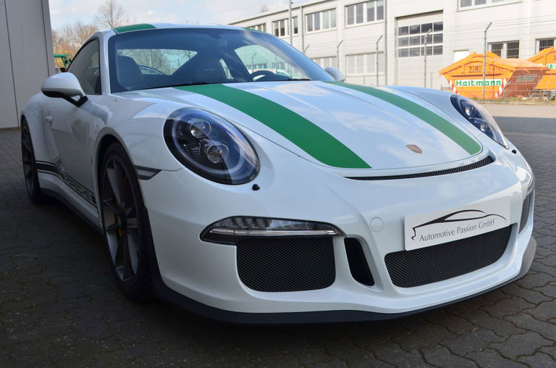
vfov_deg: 36.7
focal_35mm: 36
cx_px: 278
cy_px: 184
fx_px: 555
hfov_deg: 53.2
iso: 200
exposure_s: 1/100
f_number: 11
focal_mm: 24
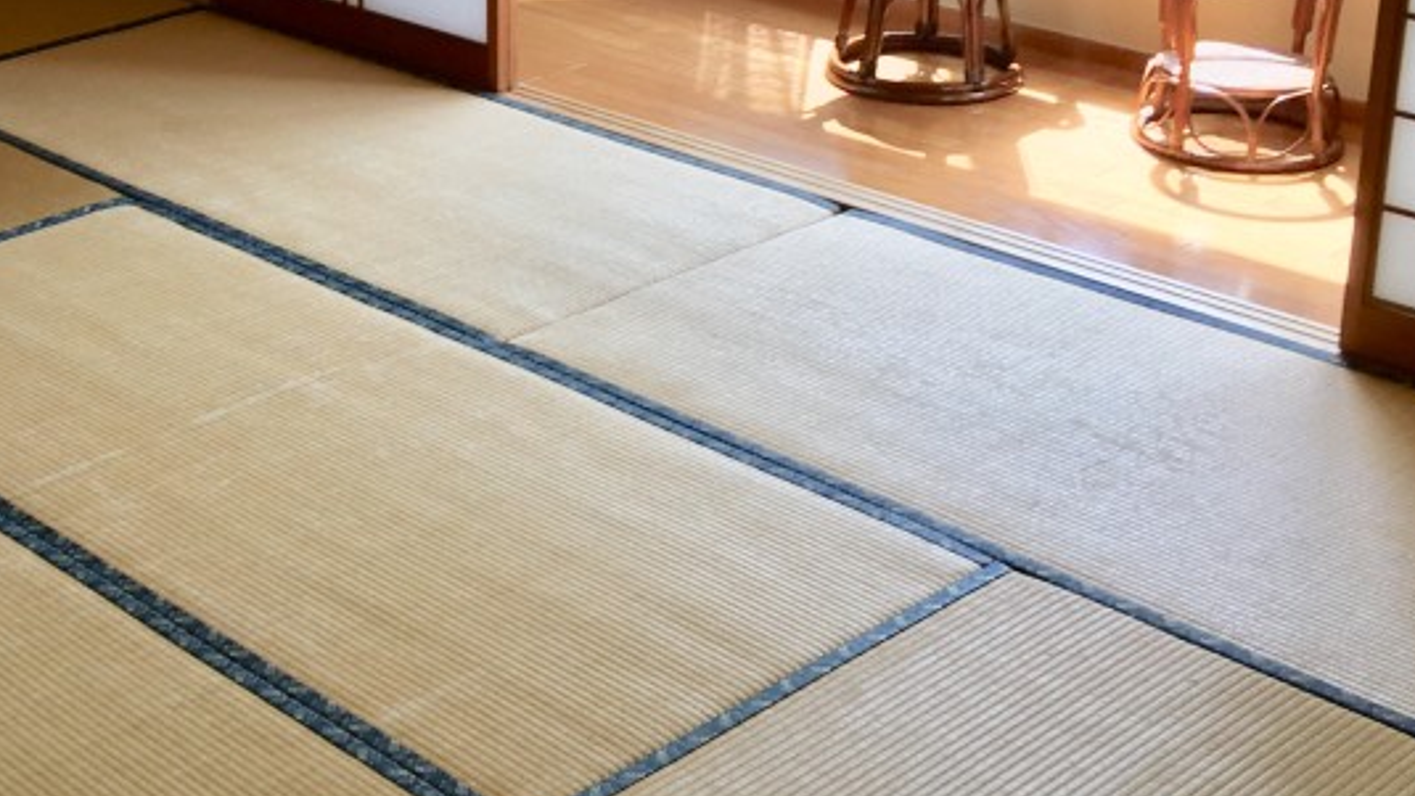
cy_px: 114
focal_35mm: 63
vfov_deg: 18.9
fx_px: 2364
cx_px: 200
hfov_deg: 32.0
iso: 25
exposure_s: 1/120
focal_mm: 4.15
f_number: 2.2
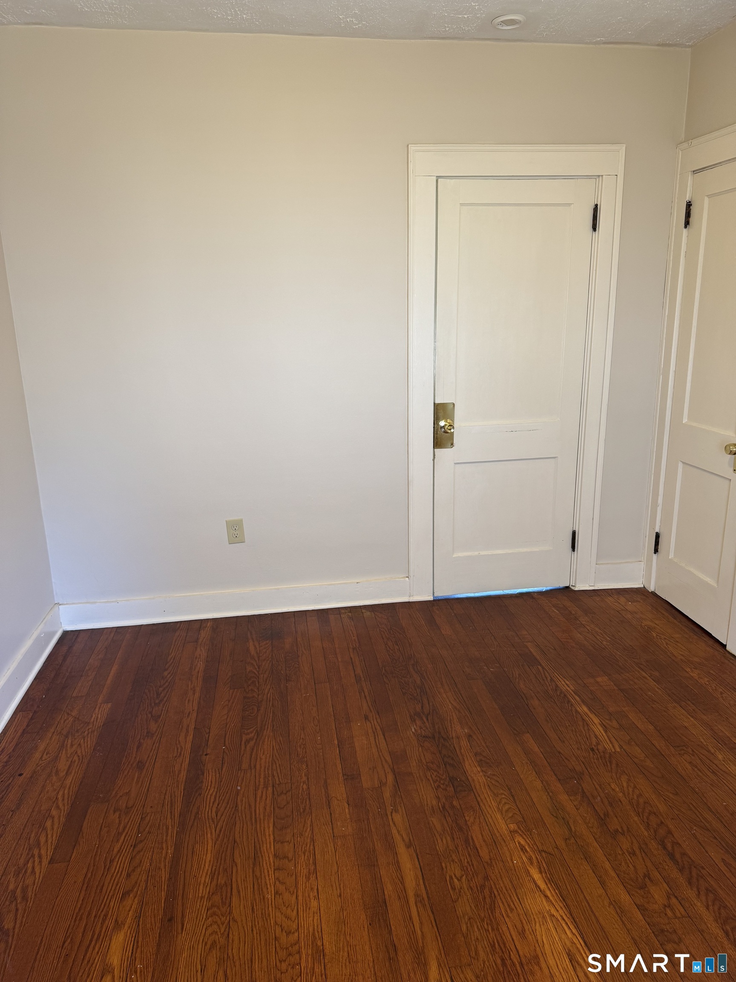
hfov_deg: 56.8
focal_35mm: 24
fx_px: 680
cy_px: 491
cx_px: 368
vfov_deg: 71.6
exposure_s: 1/60
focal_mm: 6.76
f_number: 1.78
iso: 100
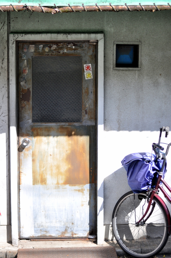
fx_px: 536
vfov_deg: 27.0
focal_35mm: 75
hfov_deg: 18.1
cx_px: 86
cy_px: 129
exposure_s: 1/4000
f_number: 1.8
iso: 400
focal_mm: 50
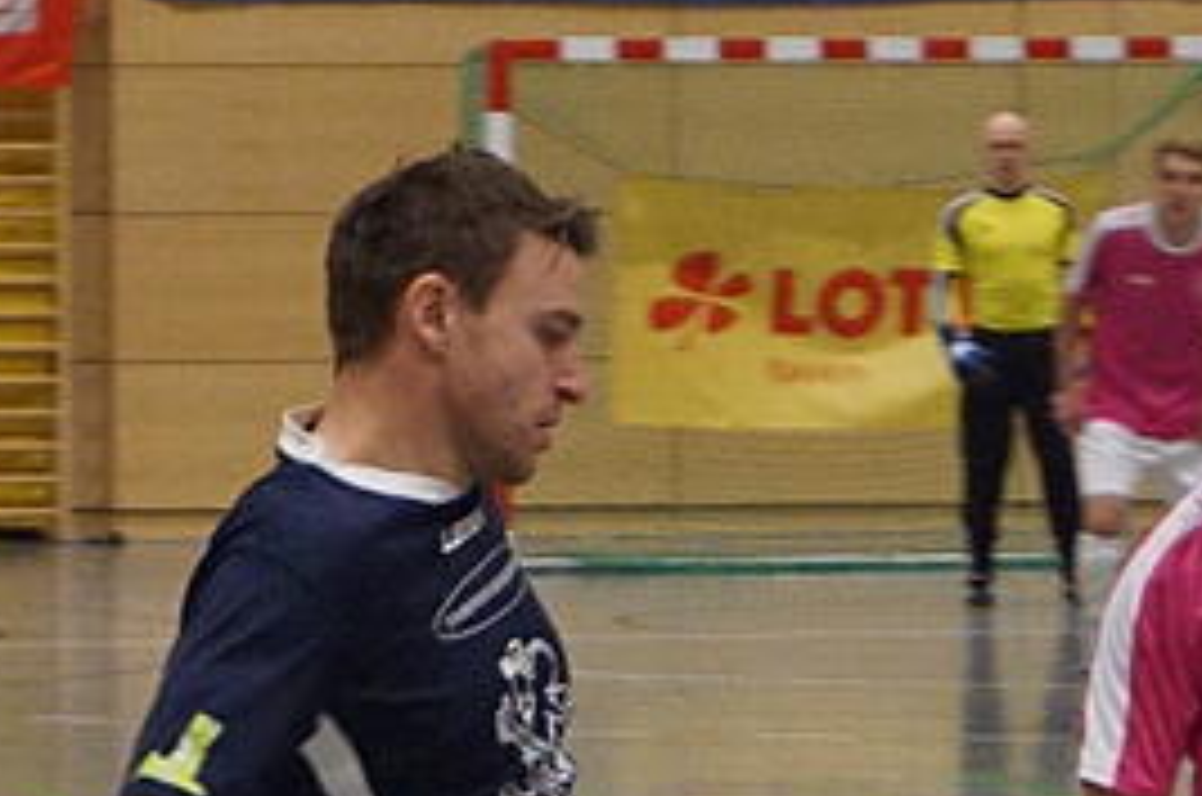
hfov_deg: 6.2
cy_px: 814
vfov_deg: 4.1
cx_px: 990
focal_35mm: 334
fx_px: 11133
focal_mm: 55
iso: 3200
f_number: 5.6
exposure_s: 1/200
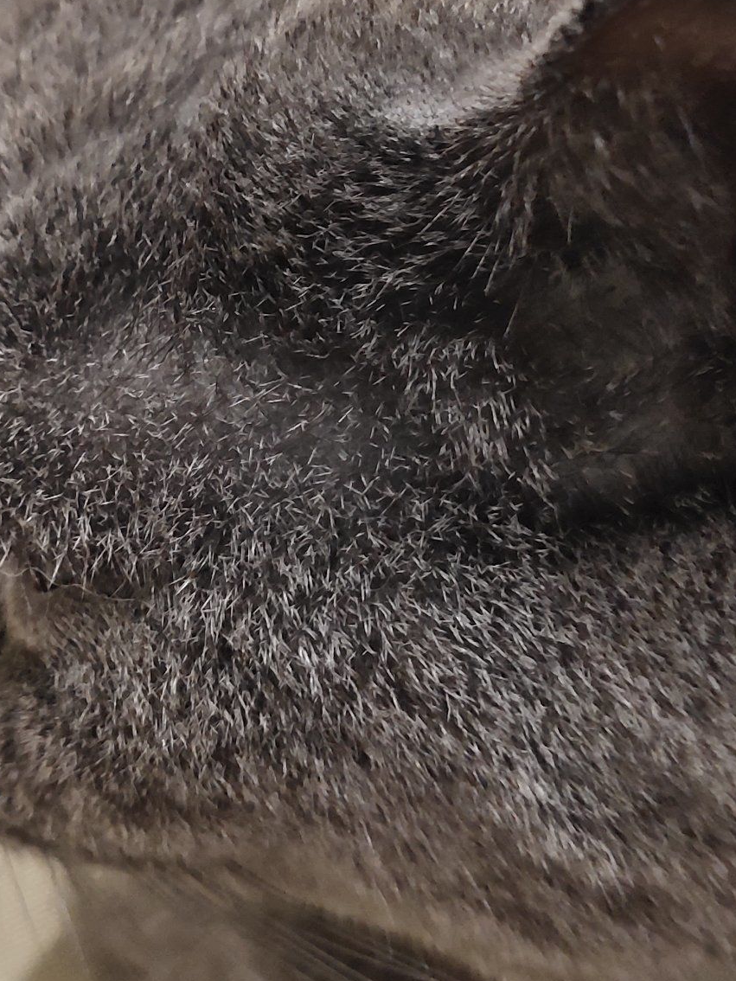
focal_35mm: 65
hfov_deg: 22.6
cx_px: 337
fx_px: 1842
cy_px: 192
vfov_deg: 29.1
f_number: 1.78
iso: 1348
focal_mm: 4.05
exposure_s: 1/50
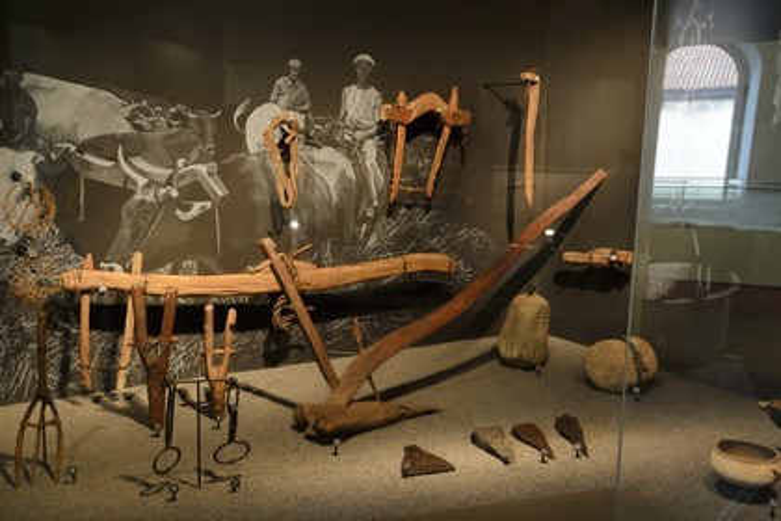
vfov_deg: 38.9
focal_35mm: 34
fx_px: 738
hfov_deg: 55.8
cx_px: 390
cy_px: 260
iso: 800
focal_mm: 34
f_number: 3.5
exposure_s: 1/6
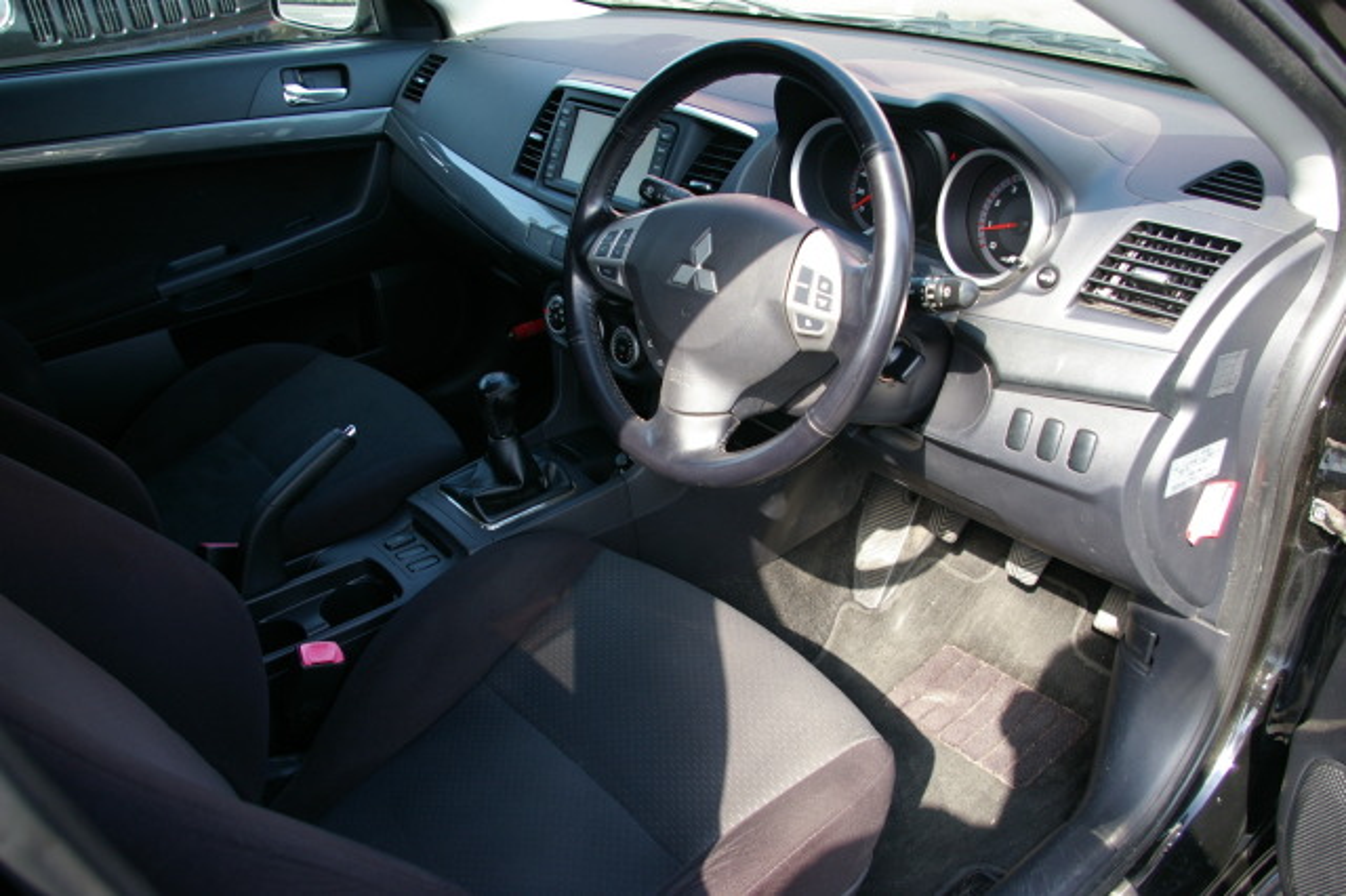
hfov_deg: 62.0
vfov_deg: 43.6
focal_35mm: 30
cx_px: 673
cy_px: 448
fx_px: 1121
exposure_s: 1/60
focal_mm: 20
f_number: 5.6
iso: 200
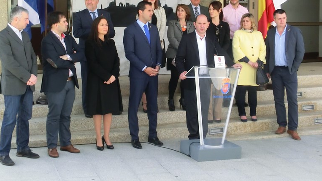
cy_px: 59
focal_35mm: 72
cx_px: 154
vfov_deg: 16.7
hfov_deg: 29.4
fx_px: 615
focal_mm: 11.1
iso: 250
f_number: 11.8
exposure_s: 1/60
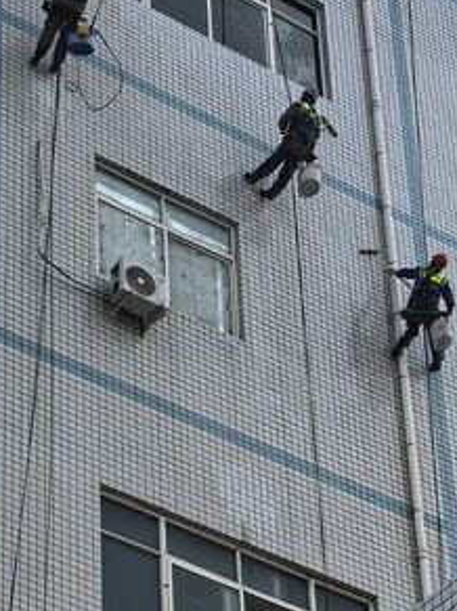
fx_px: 2519
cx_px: 239
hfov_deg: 10.4
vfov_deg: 13.6
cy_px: 607
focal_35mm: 143
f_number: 2
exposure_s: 1/4274
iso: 50
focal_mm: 6.98
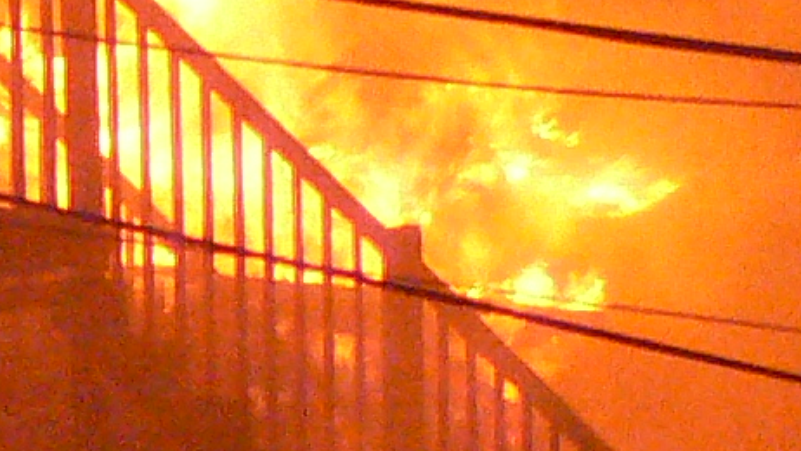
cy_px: 1107
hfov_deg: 7.5
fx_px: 5926
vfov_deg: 4.3
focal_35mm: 279
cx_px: -536
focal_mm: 7
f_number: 3.2
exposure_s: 1/40
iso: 400
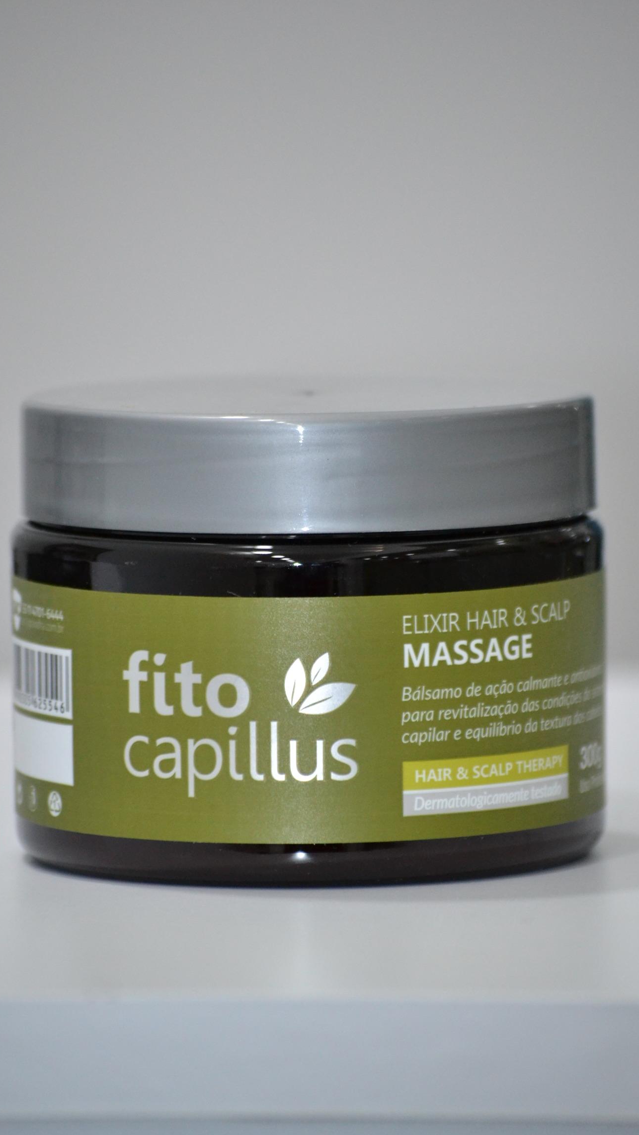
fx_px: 6401
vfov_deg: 10.1
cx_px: 317
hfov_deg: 5.7
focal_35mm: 213
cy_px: 568
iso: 1600
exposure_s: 1/125
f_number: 5
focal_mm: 135
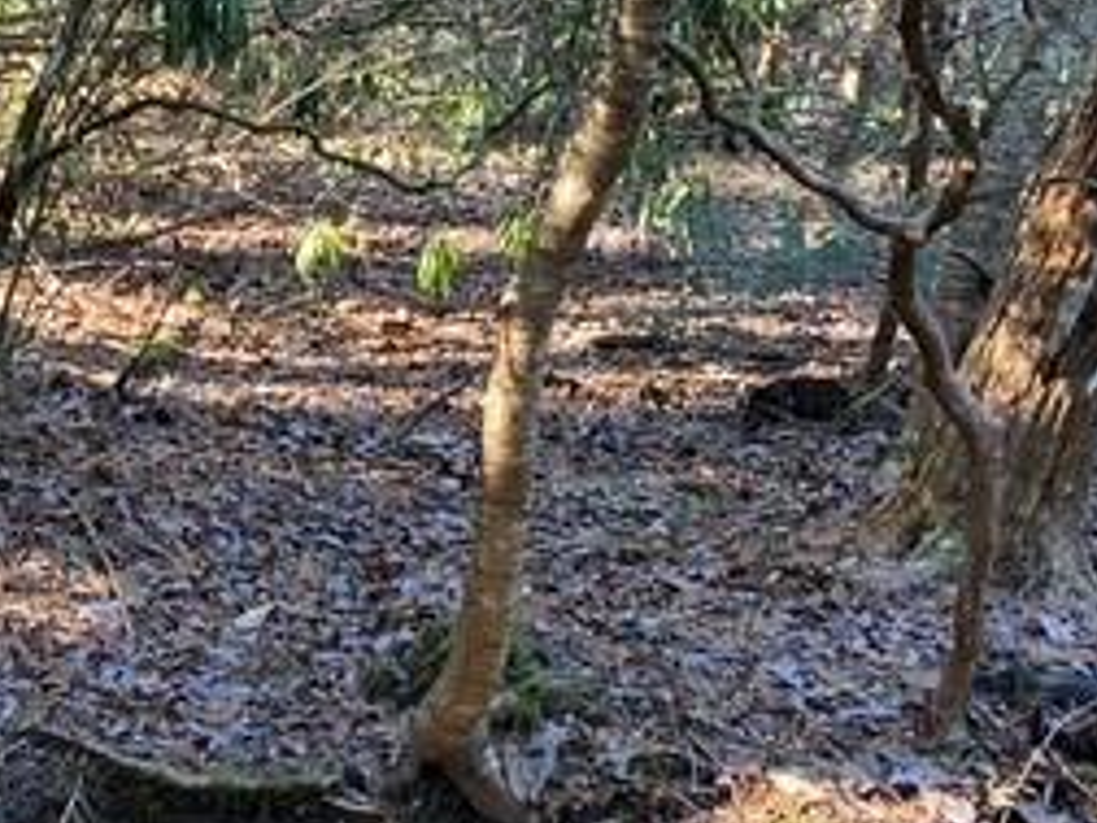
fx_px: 2092
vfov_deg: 22.1
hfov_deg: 27.2
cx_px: -74
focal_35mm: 66
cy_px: 597
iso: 200
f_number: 1.8
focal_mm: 4.25
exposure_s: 1/60
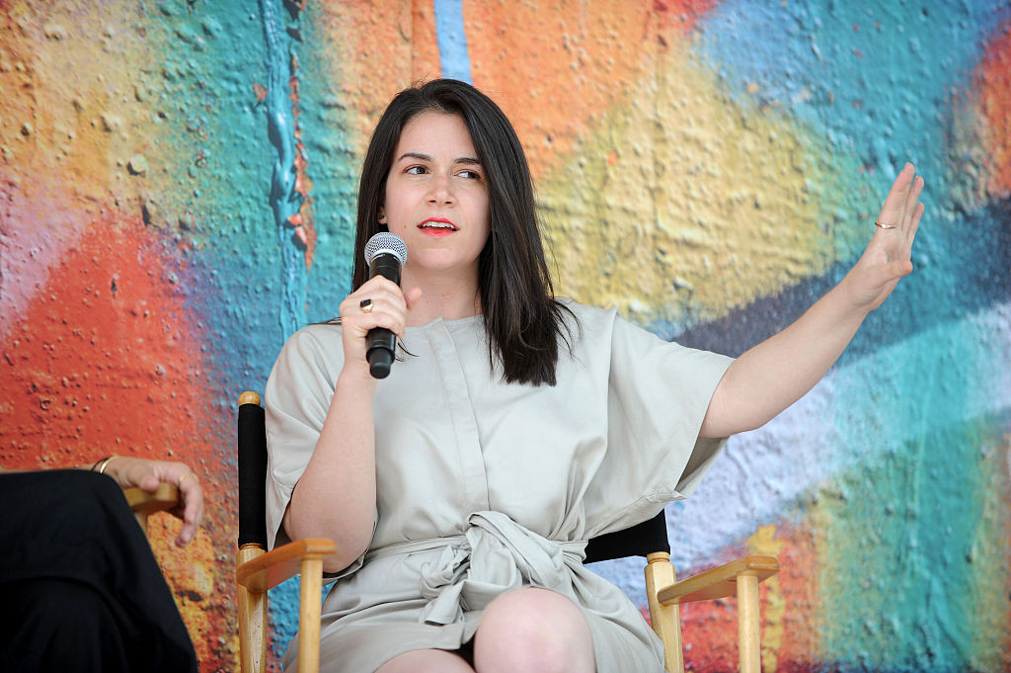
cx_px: 506
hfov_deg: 11.4
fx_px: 5051
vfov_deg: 7.6
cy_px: 336
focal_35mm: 180
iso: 200
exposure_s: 1/500
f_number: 3.2
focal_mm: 180
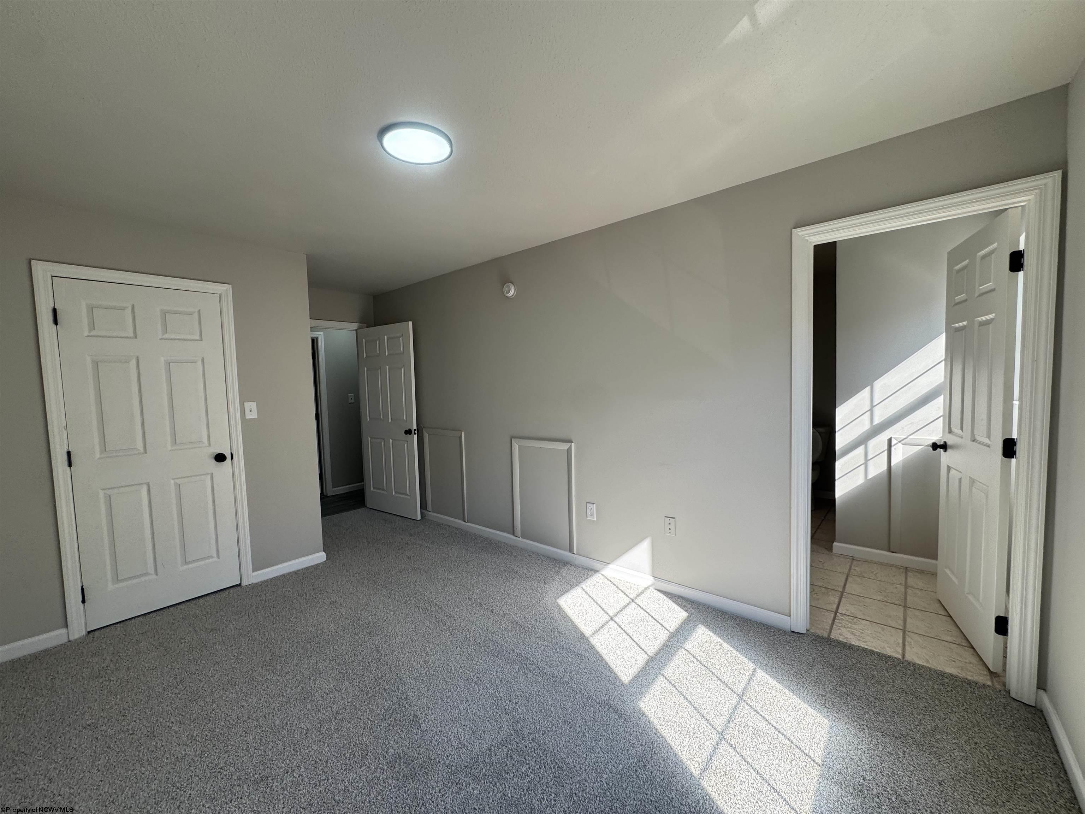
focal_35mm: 14
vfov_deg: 85.7
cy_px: 407
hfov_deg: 102.1
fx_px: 439
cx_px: 542
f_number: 2.2
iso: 40
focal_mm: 2.22
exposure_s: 1/148
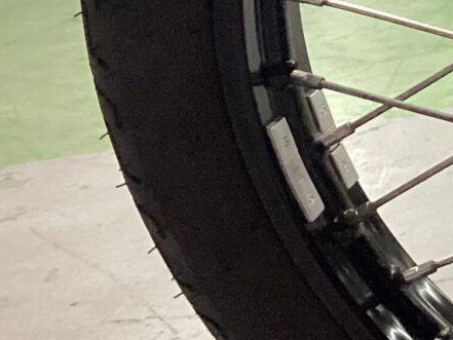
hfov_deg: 12.7
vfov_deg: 10.9
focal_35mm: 135
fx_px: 1767
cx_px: 918
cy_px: -18
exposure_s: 1/60
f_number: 2.4
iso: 320
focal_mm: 3.3
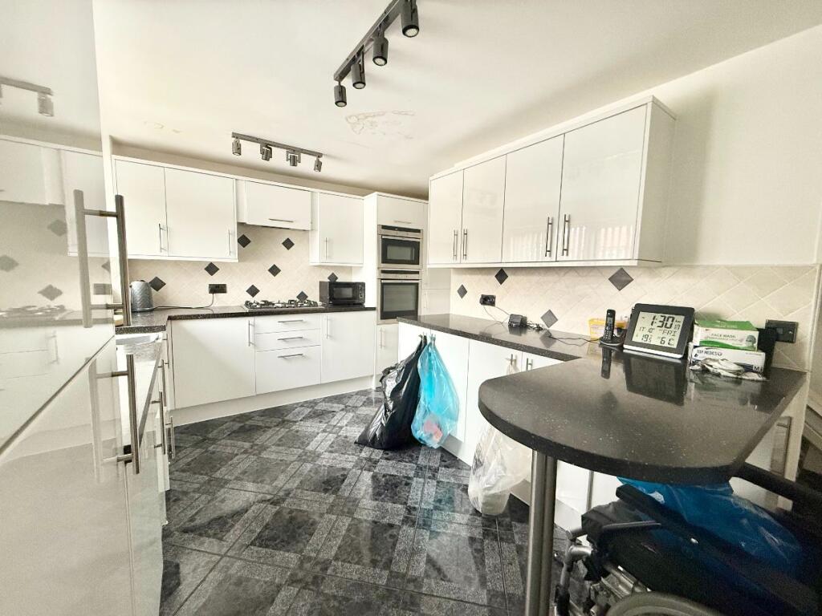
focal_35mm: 14
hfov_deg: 102.1
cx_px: 411
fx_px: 332
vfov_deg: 85.7
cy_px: 308
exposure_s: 1/99
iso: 320
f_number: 2.2
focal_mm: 2.22
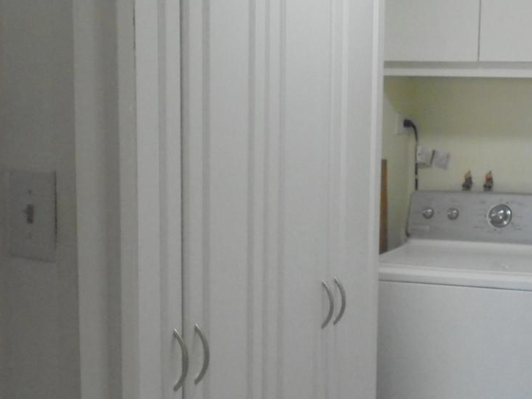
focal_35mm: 69
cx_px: 337
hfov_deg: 28.1
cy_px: 244
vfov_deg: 21.3
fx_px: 1060
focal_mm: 8.9
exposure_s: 1/60
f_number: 4.8
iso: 800
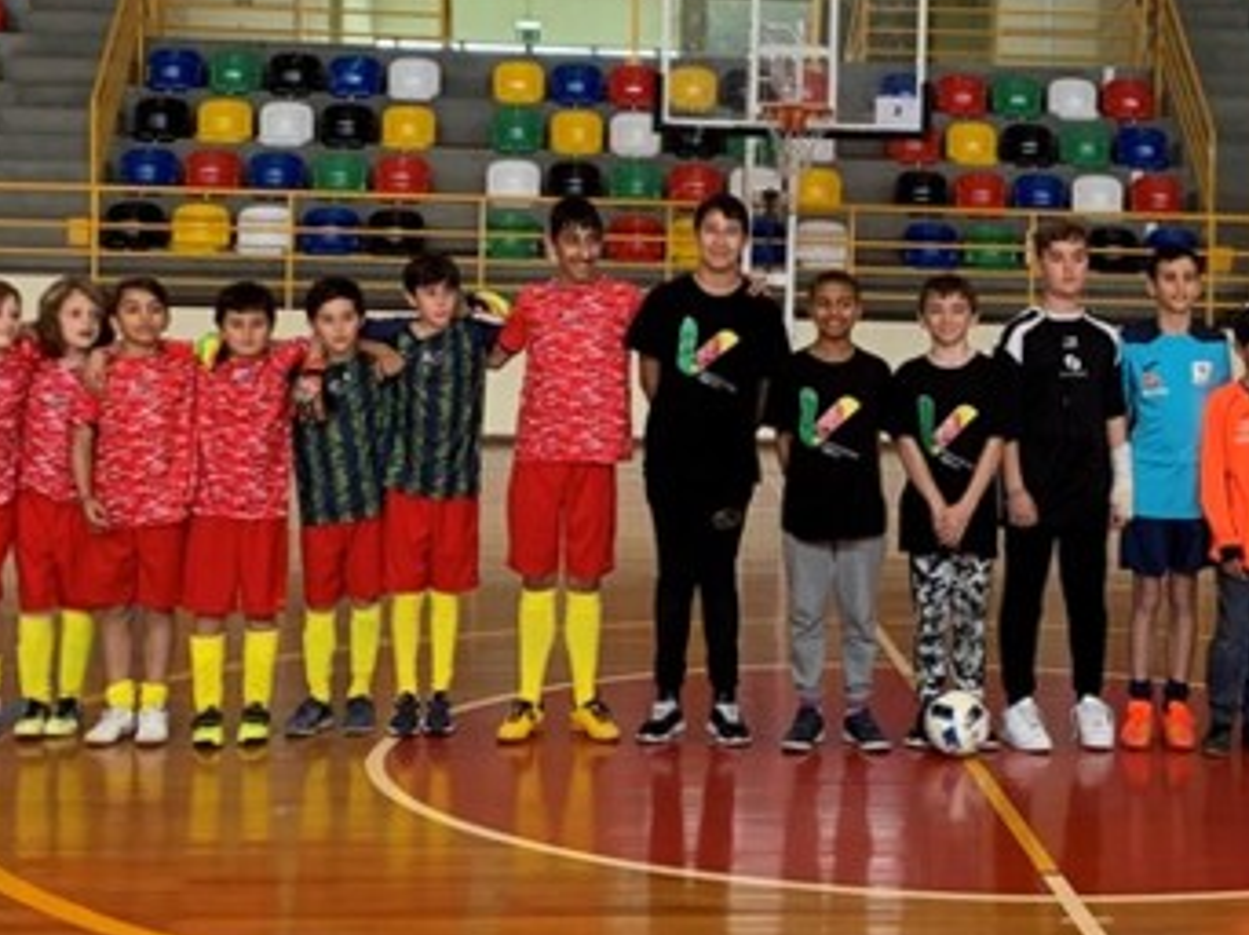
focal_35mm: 73
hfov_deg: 26.4
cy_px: 358
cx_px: 909
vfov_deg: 20.1
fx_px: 2632
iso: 64
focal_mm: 4.25
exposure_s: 1/121
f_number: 1.8
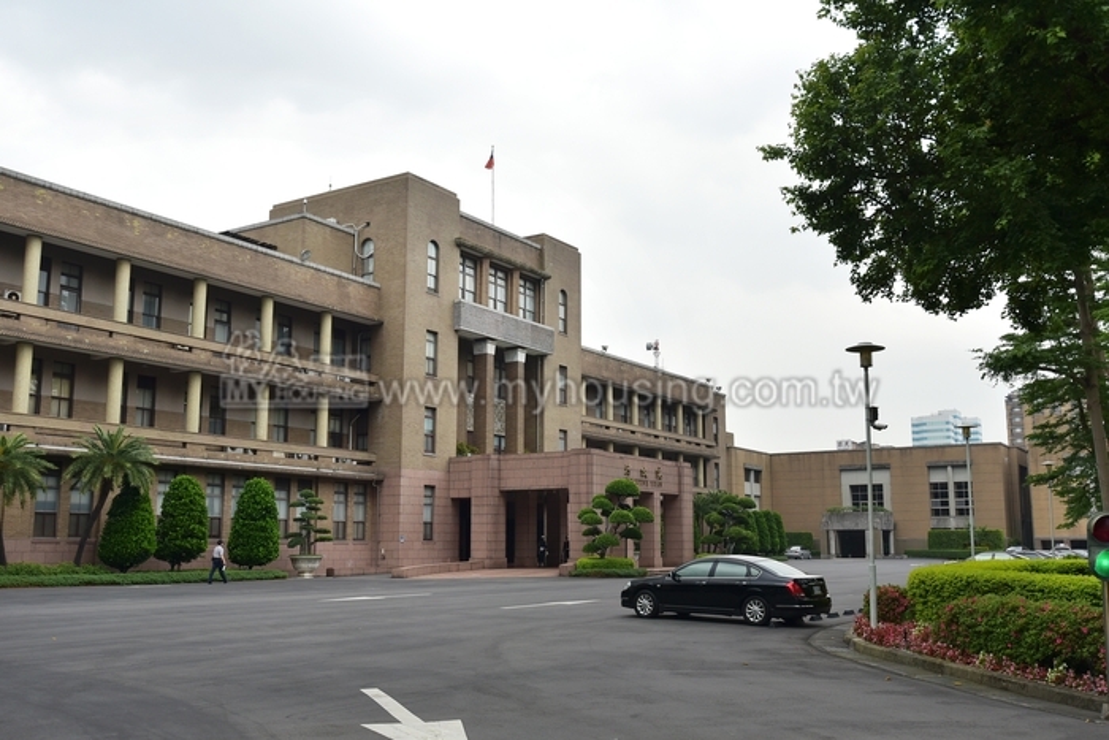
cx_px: 554
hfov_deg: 54.4
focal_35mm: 35
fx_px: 1078
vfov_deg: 37.9
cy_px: 370
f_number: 5.6
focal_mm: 35
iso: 400
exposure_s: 1/320
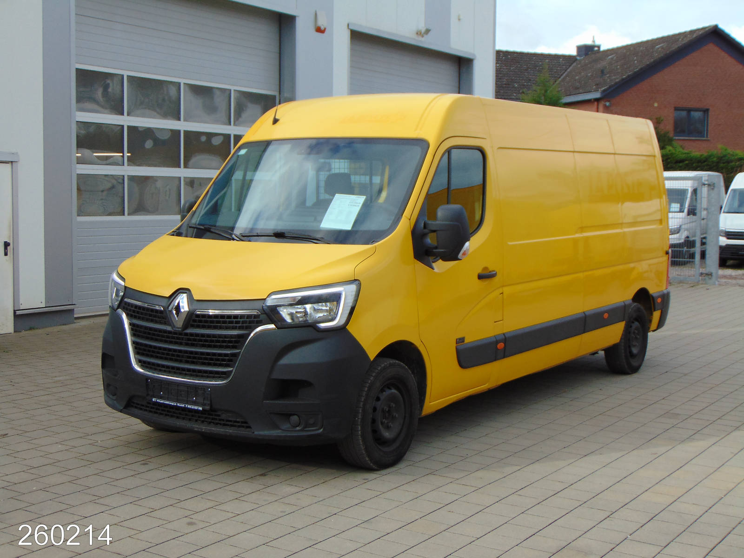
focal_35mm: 50
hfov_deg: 38.2
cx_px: 372
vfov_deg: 29.1
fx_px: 1075
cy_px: 279
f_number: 3.5
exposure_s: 1/400
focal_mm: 9
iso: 80
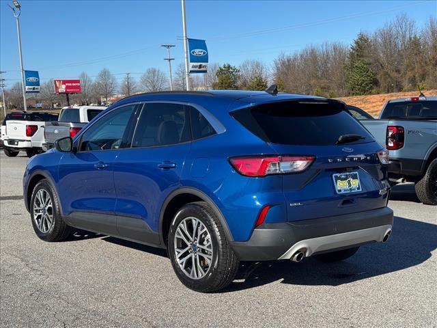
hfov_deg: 39.7
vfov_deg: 30.3
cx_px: 218
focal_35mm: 48
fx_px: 606
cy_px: 164
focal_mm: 6.76
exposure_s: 1/3425
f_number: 1.78
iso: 64
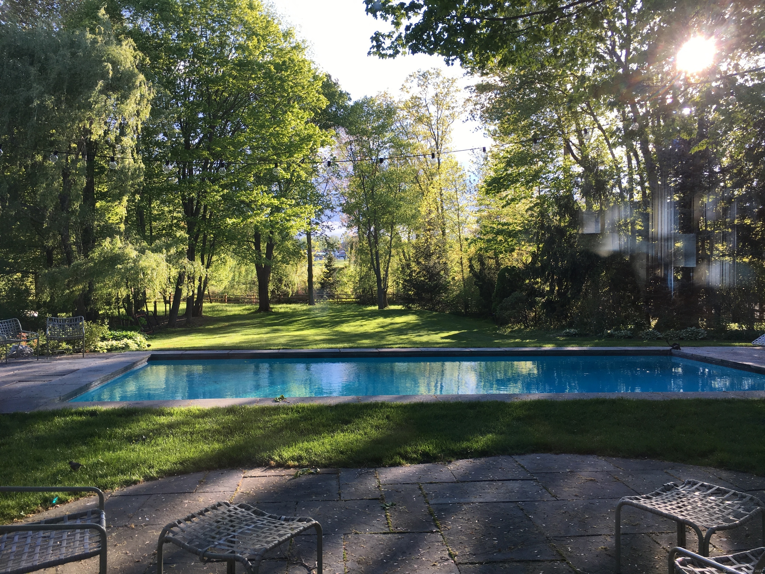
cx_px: 382
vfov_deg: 48.2
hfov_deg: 61.7
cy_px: 287
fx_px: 641
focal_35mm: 29
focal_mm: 4.15
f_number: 2.2
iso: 25
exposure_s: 1/212
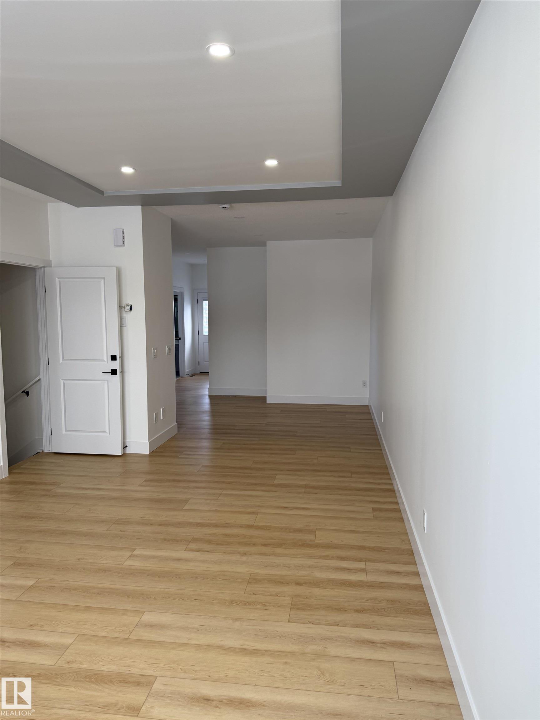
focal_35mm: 24
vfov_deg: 71.6
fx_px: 499
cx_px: 270
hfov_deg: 56.8
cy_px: 360
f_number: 1.78
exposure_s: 1/239
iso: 100
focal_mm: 6.76
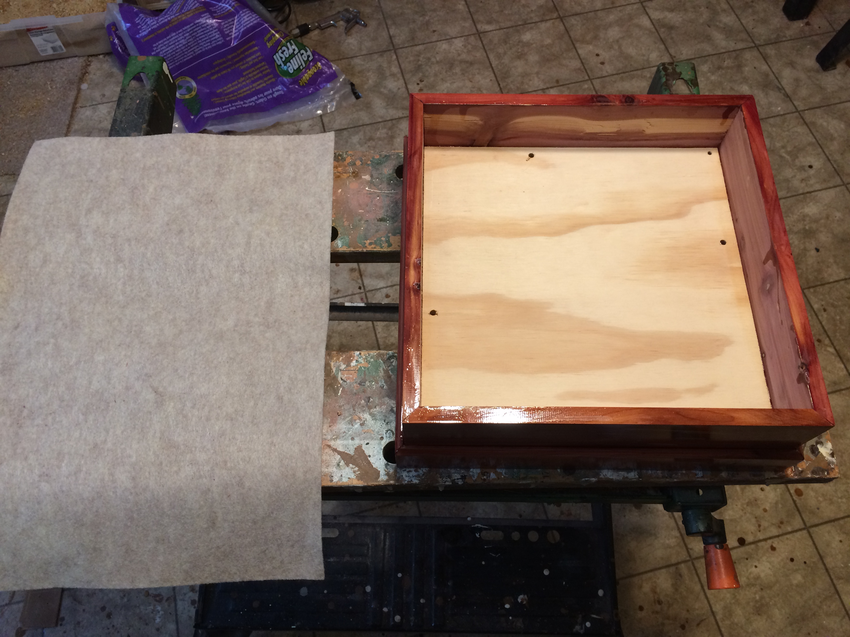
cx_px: 425
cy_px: 318
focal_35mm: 29
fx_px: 712
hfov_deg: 61.7
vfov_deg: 48.2
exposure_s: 1/30
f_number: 2.2
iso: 80
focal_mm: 4.15
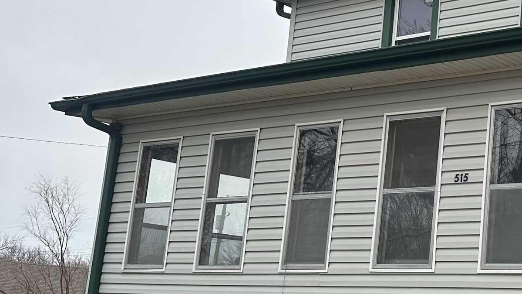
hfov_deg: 28.7
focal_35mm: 67
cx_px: 567
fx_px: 927
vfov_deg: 18.0
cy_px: 144
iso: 80
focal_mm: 6.86
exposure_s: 1/1562
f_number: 1.78
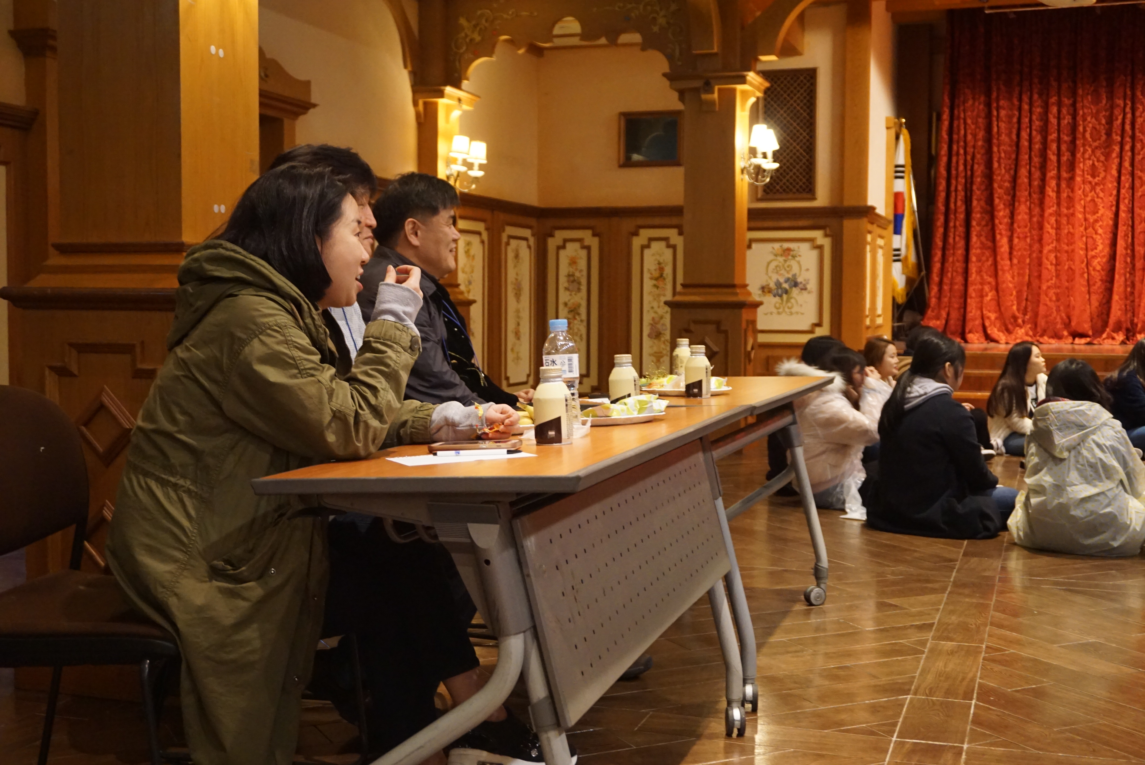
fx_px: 1337
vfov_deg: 31.9
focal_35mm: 42
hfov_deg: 46.4
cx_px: 572
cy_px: 382
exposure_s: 1/30
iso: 3200
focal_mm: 28
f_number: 4.5
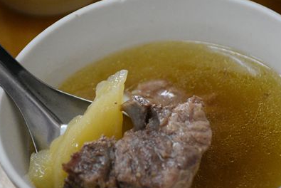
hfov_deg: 10.8
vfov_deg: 7.2
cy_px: 118
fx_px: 1484
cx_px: 134
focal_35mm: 190
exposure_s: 1/160
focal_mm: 100
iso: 3600
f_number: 5.6
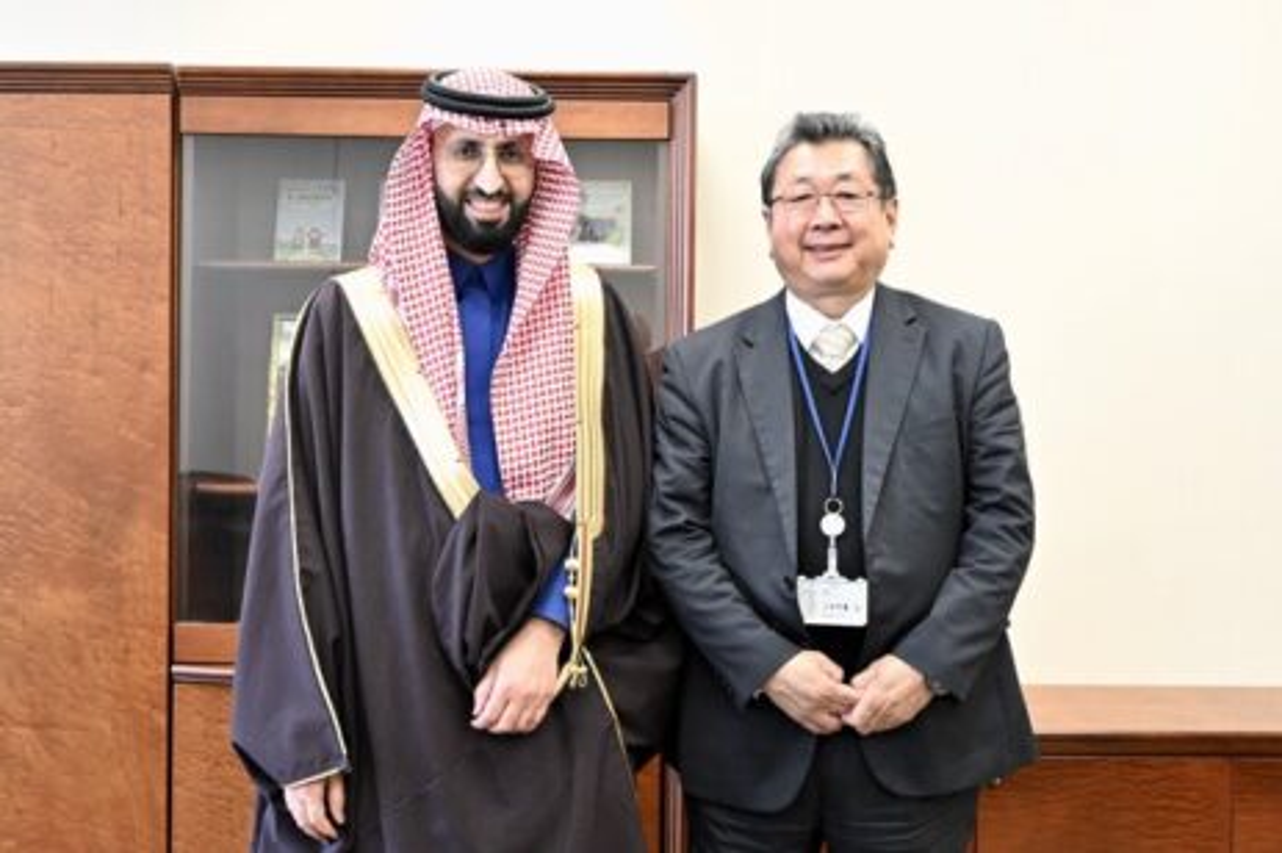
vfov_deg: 36.8
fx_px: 1281
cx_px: 641
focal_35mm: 36
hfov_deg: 53.2
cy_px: 426
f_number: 2.8
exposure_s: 1/160
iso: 1600
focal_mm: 24
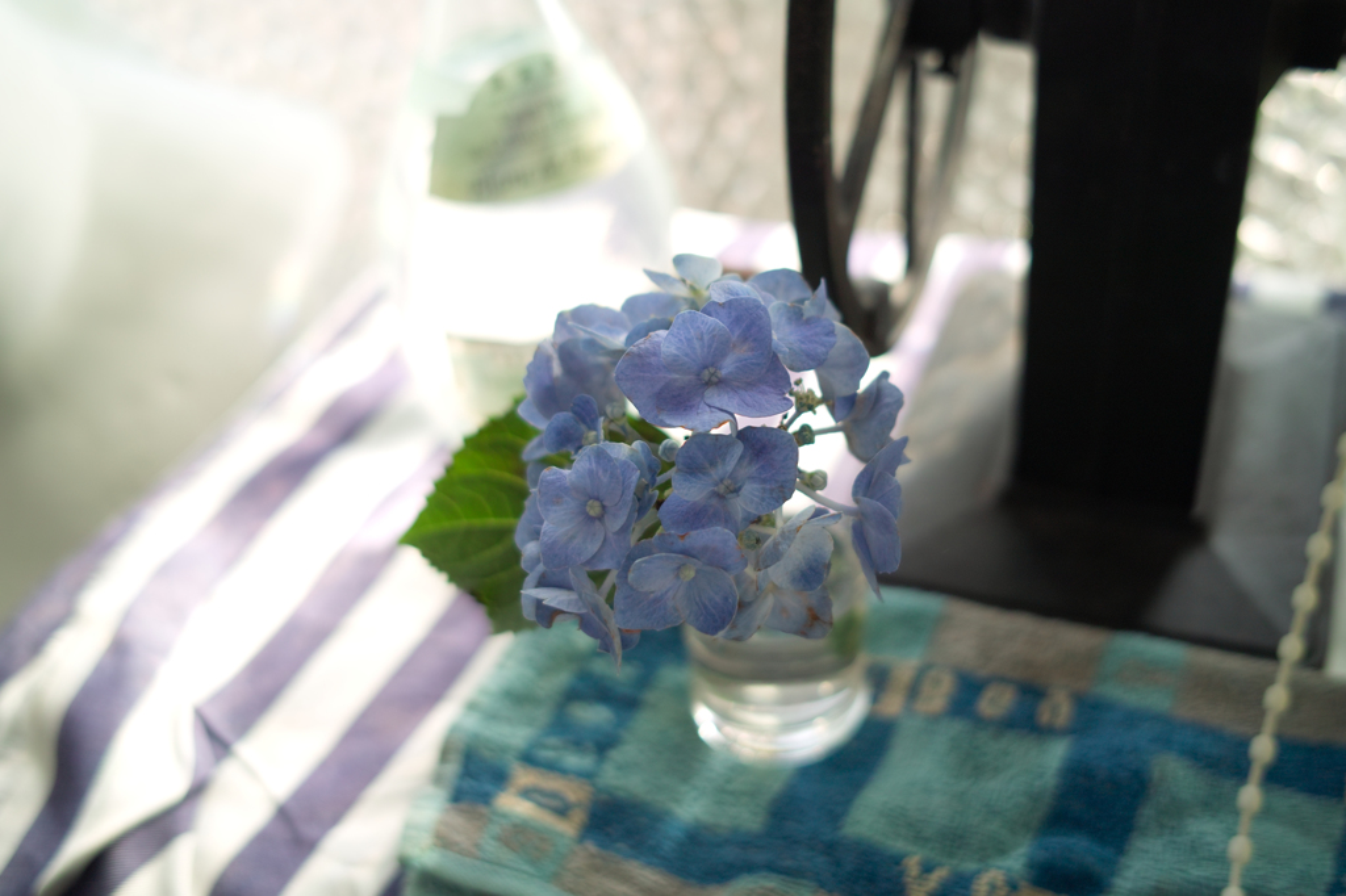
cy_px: 448
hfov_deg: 47.4
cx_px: 673
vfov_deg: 32.6
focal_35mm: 41
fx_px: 1532
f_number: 2.8
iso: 100
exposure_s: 1/125
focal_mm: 24.2
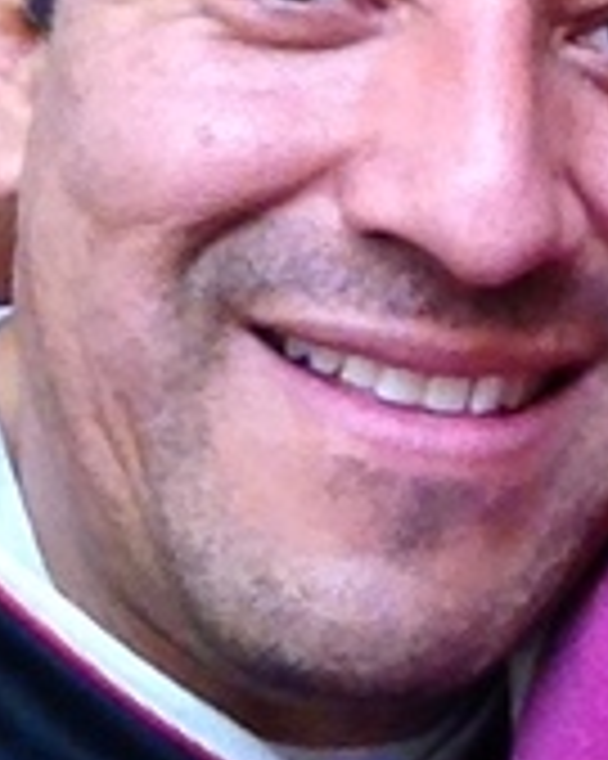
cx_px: 649
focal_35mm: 97
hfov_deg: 15.5
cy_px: 27
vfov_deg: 19.3
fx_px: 2184
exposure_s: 1/120
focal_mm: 1.85
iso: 160
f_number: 2.4
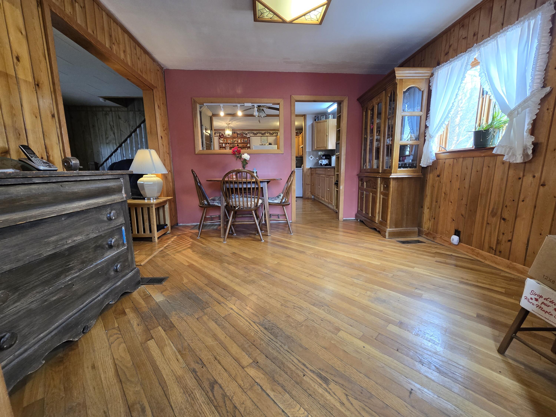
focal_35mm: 13
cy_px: 208
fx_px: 209
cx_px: 278
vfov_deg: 89.9
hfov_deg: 106.2
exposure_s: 1/60
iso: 160
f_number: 2.2
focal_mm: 2.2
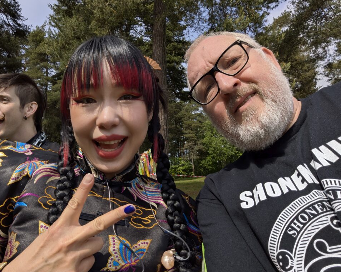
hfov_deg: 75.0
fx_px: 222
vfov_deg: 63.1
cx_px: 163
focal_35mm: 22
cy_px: 136
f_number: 2.2
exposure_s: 1/1515
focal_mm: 2.74
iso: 39
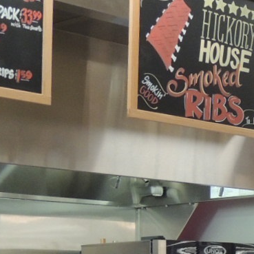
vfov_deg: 14.8
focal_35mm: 115
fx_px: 955
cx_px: 431
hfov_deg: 13.8
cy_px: 281
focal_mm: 5.3
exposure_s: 1/30
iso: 400
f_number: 3.1
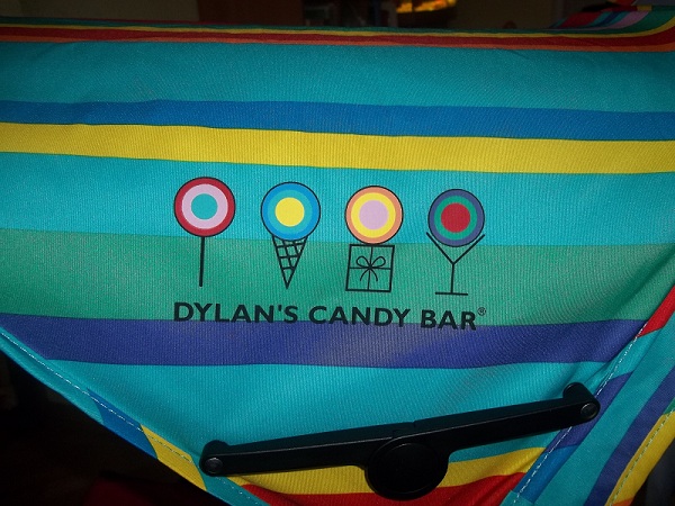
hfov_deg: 56.8
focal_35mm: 32
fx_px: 624
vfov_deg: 44.2
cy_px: 253
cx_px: 338
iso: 64
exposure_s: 1/30
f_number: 2.9
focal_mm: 5.7
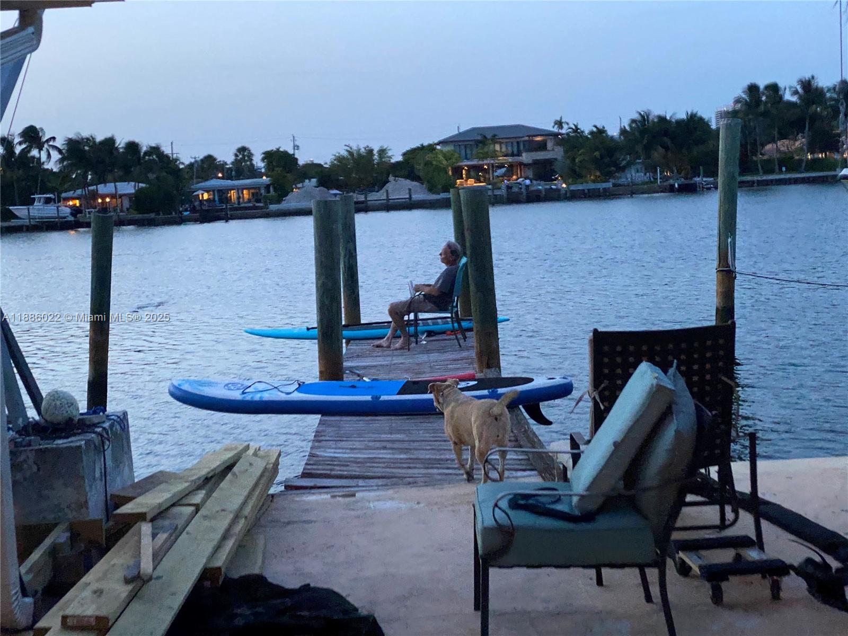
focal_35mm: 52
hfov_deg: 36.8
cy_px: 318
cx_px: 424
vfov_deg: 28.0
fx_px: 1274
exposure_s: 1/40
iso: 500
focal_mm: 6
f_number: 2
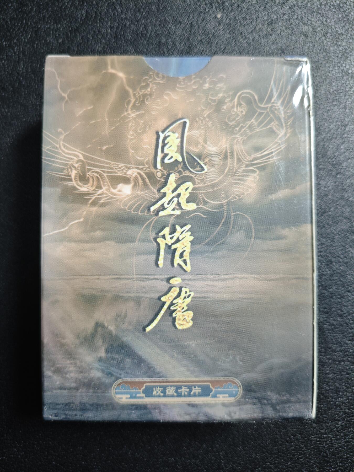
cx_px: 177
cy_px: 236
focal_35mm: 26
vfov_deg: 67.3
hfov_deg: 53.1
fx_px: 355
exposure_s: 1/50
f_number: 1.5
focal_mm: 4.94
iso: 320
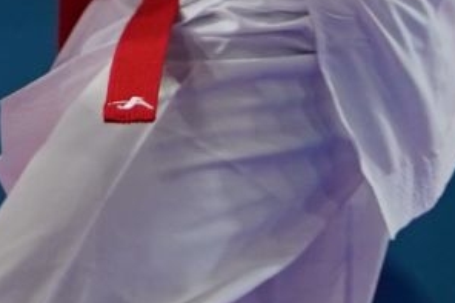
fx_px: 17747
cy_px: -491
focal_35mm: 1405
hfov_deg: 1.5
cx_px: -280
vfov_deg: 1.0
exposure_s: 1/1000
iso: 800
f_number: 2.8
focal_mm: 154
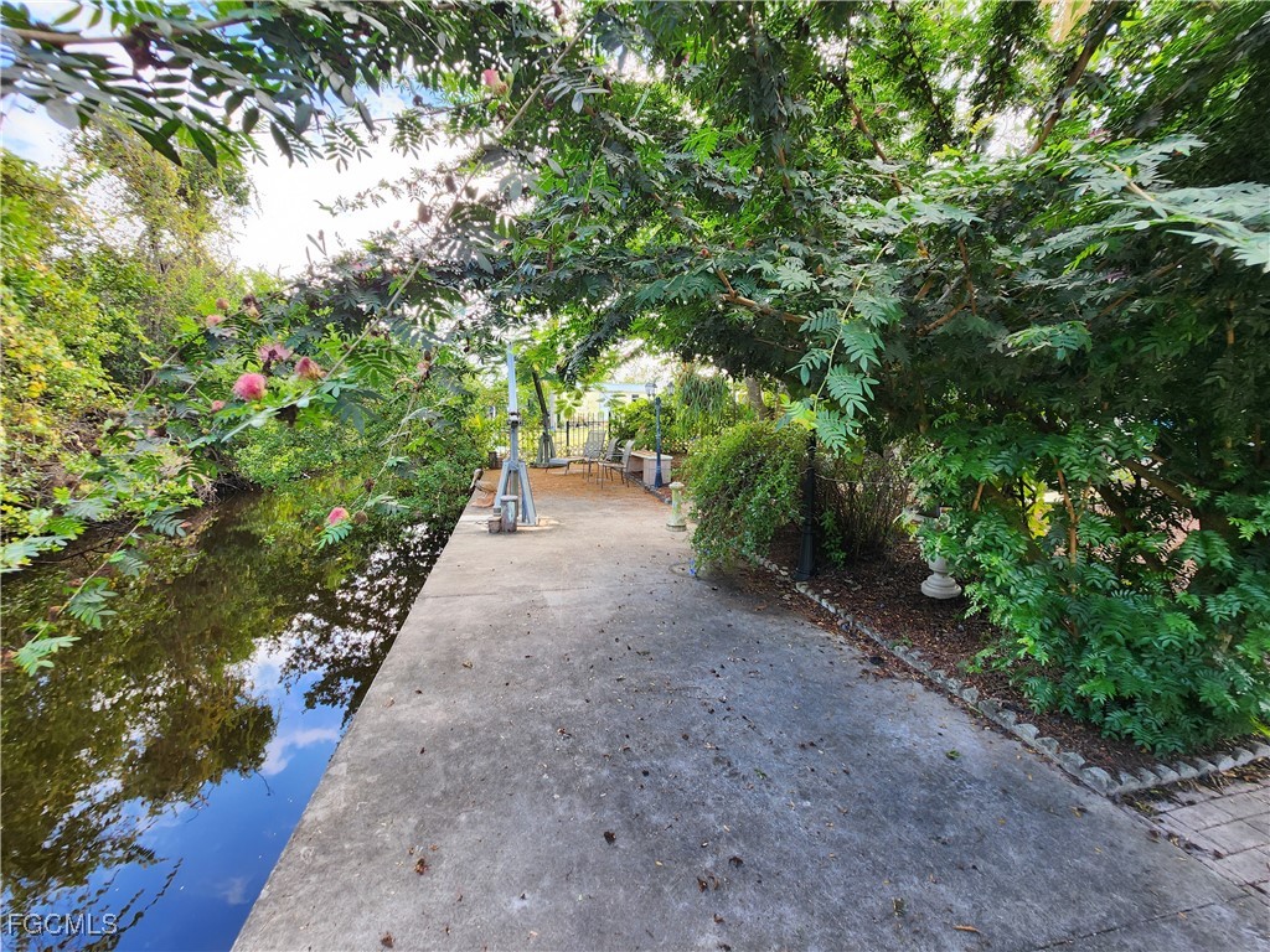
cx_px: 635
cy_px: 476
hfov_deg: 106.2
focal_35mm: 13
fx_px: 477
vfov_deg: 89.9
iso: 50
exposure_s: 1/137
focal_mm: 2.2
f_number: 2.2
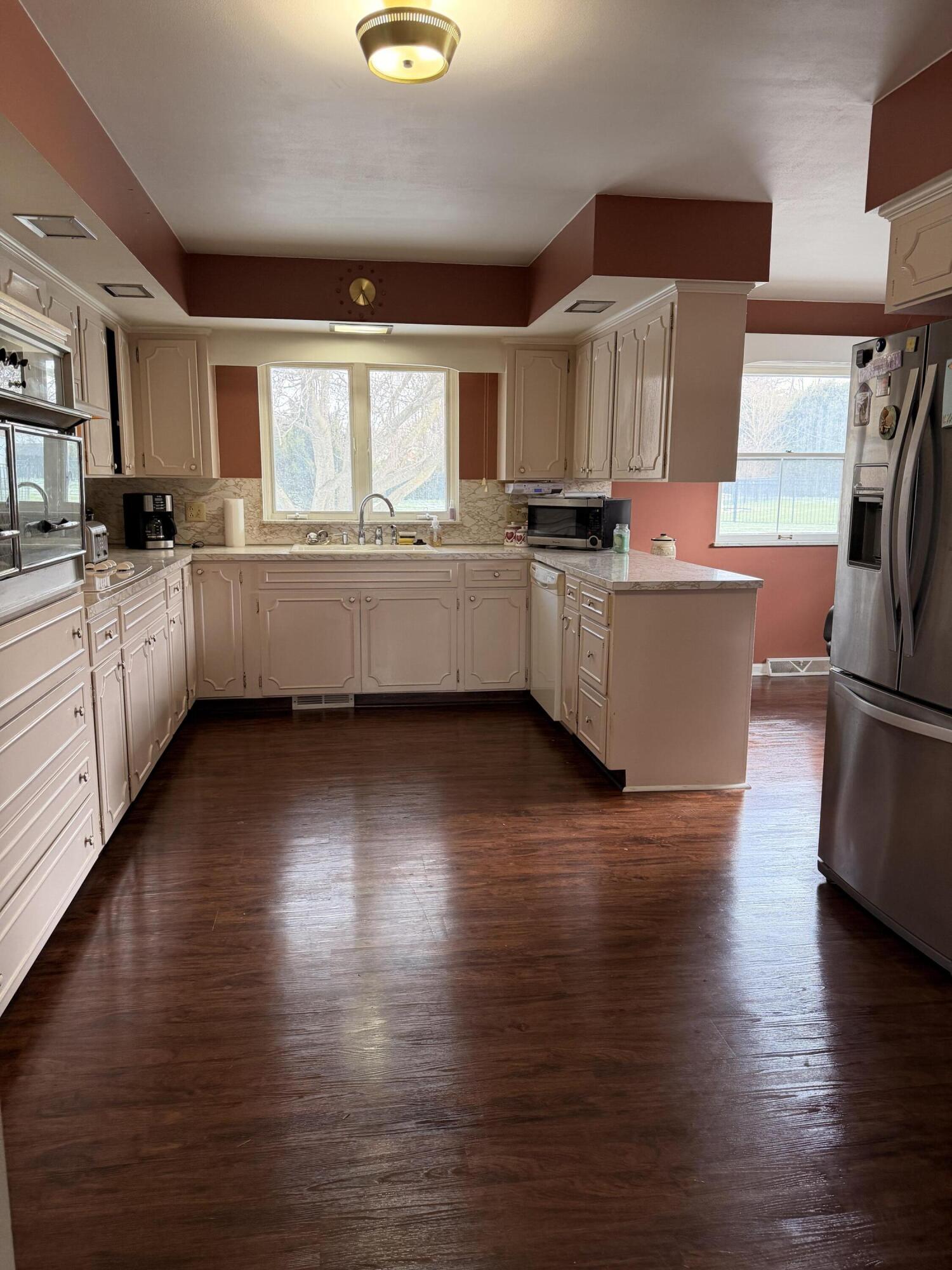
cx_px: 476
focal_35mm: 24
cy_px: 635
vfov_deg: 71.6
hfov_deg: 56.8
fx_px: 880
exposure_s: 1/120
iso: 250
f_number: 1.78
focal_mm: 6.76
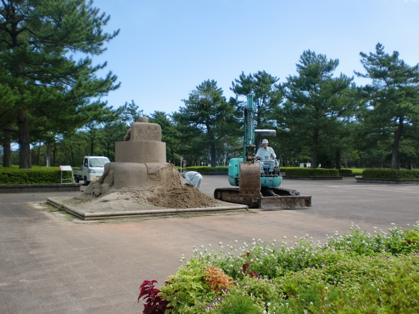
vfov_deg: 40.7
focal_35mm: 35
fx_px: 424
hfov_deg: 52.6
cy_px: 157
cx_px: 210
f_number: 3.1
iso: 64
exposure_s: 1/640
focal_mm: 6.3
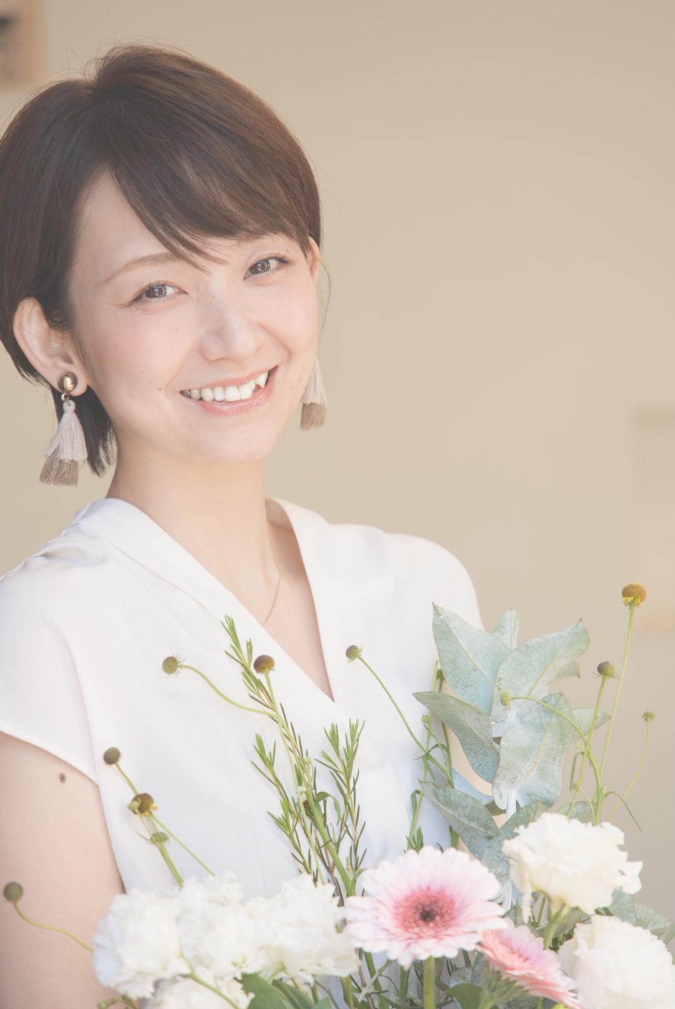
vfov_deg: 12.4
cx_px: 338
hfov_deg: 8.3
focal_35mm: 166
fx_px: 4660
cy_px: 504
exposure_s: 1/125
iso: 200
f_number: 5.6
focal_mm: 166
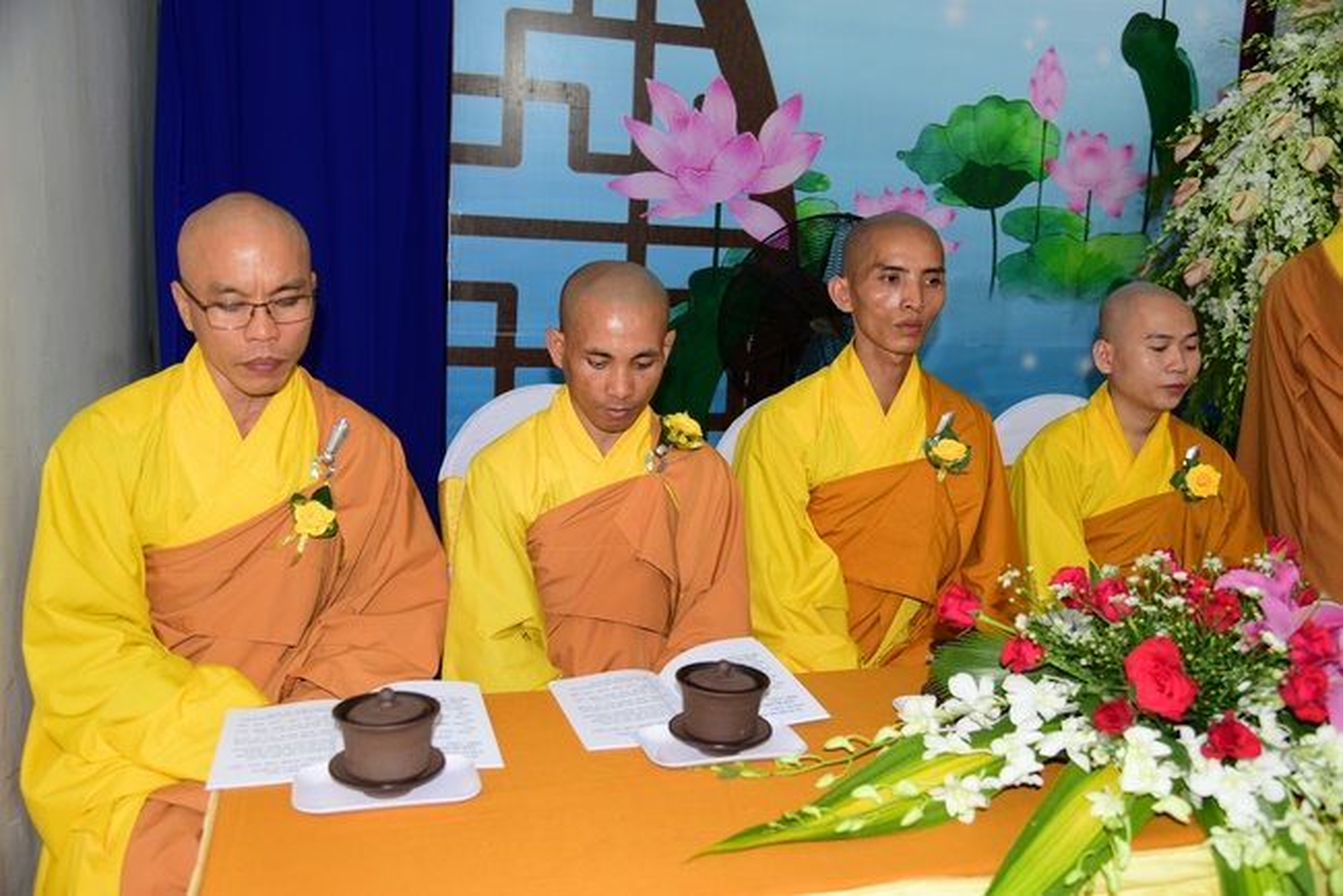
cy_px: 448
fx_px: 1120
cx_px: 672
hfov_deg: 61.9
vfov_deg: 43.6
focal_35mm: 30
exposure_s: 1/60
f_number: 4
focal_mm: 30
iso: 320
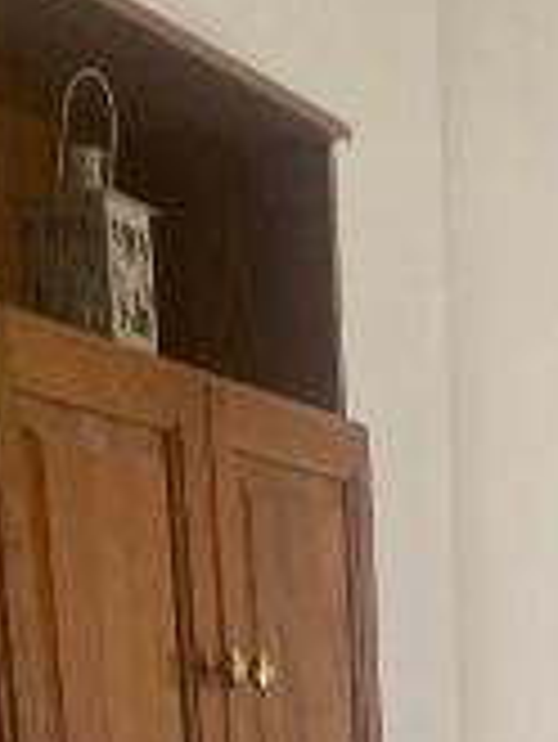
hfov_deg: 12.0
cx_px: 652
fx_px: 2597
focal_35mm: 121
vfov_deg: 13.2
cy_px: 1632
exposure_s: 1/121
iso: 125
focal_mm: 4.2
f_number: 1.6
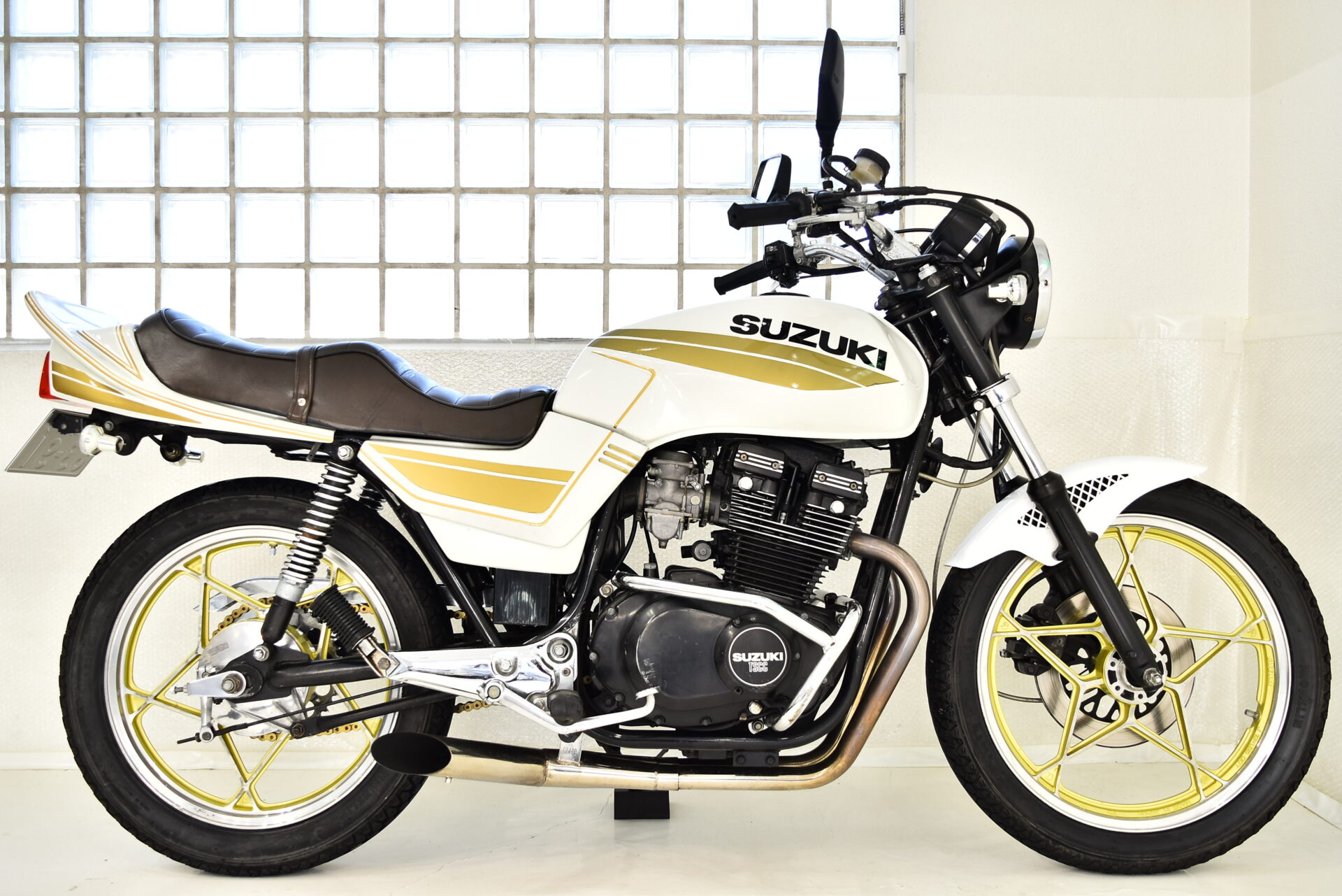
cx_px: 671
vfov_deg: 40.0
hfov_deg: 57.2
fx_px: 1230
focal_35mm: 33
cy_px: 448
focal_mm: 22
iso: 160
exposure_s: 1/30
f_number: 3.8
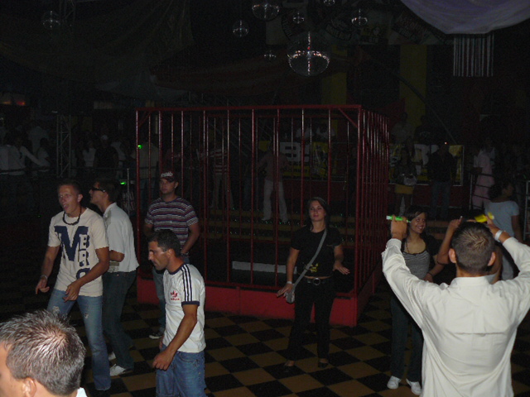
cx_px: 265
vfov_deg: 39.7
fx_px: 551
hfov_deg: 51.4
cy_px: 198
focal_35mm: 36
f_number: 2.8
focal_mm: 6
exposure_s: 1/25
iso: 200
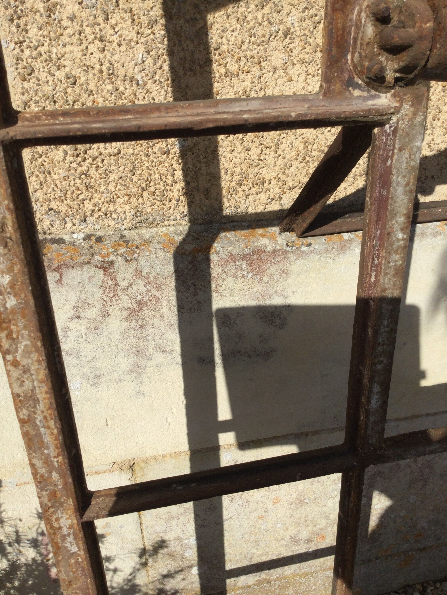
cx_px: 224
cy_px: 298
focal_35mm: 31
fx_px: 534
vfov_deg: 58.4
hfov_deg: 45.4
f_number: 2.4
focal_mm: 3.3
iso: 25
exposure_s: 1/2398
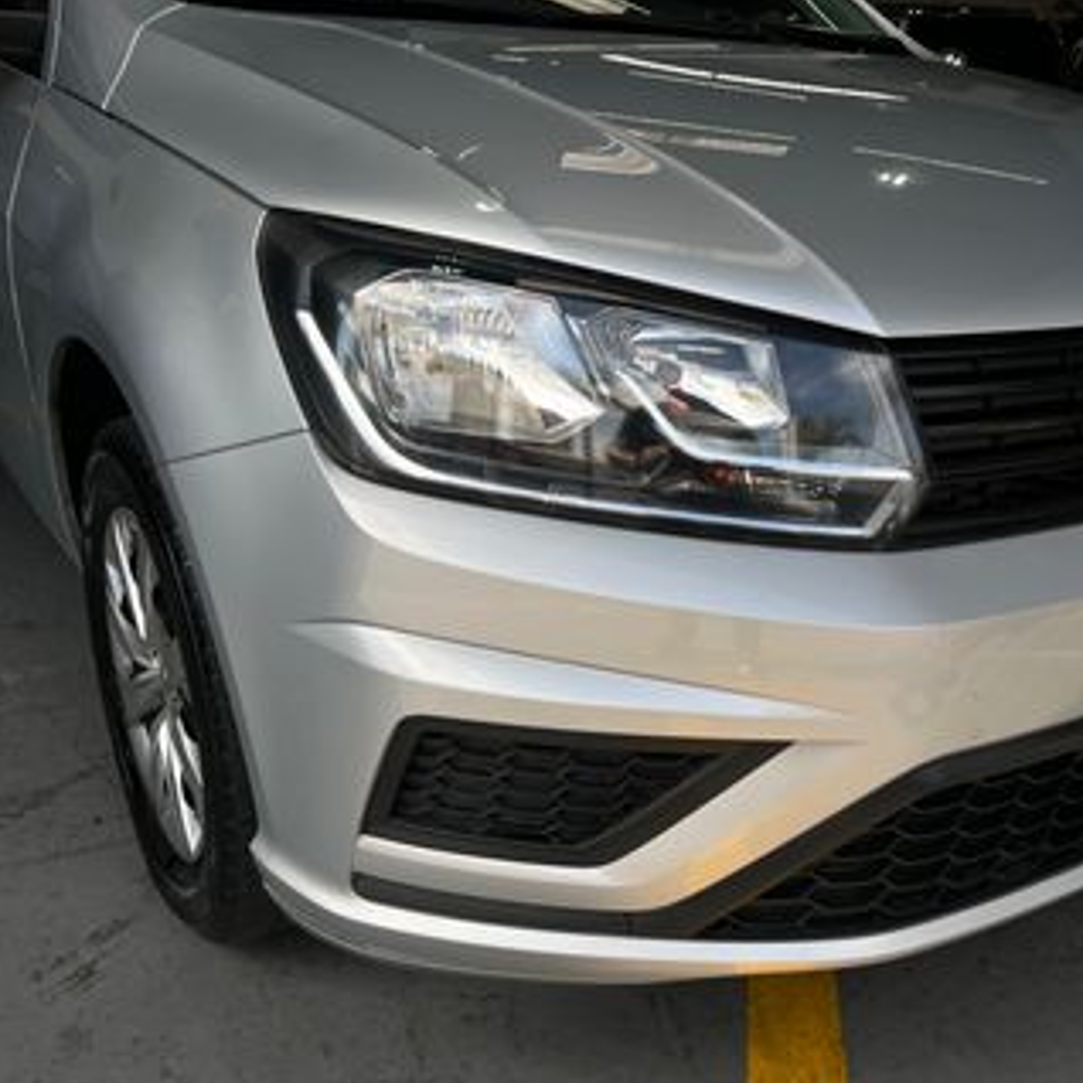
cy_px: 514
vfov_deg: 48.4
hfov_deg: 47.9
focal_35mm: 34
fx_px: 1203
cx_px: 688
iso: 50
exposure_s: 1/1449
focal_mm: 5.7
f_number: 1.5
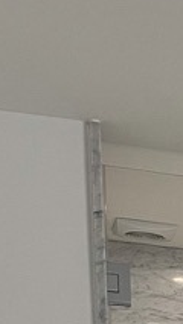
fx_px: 1172
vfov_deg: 12.9
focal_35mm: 136
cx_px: 555
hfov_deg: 7.7
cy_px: 719
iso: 80
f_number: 1.6
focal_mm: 5.1
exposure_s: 1/50
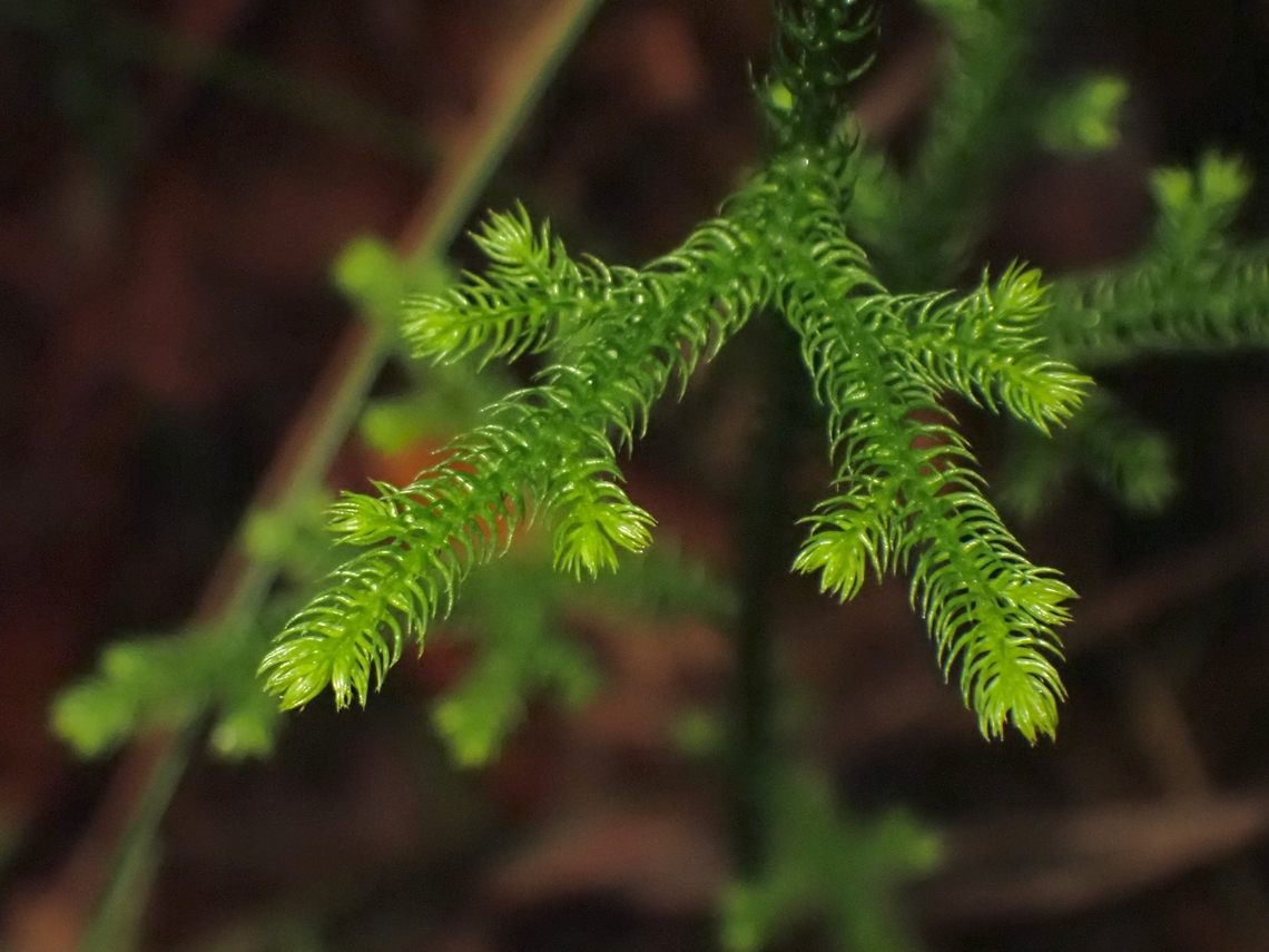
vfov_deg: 14.8
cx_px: 634
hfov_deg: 19.6
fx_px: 3666
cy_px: 476
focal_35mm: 100
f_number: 14
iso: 1600
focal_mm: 18
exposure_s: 1/100
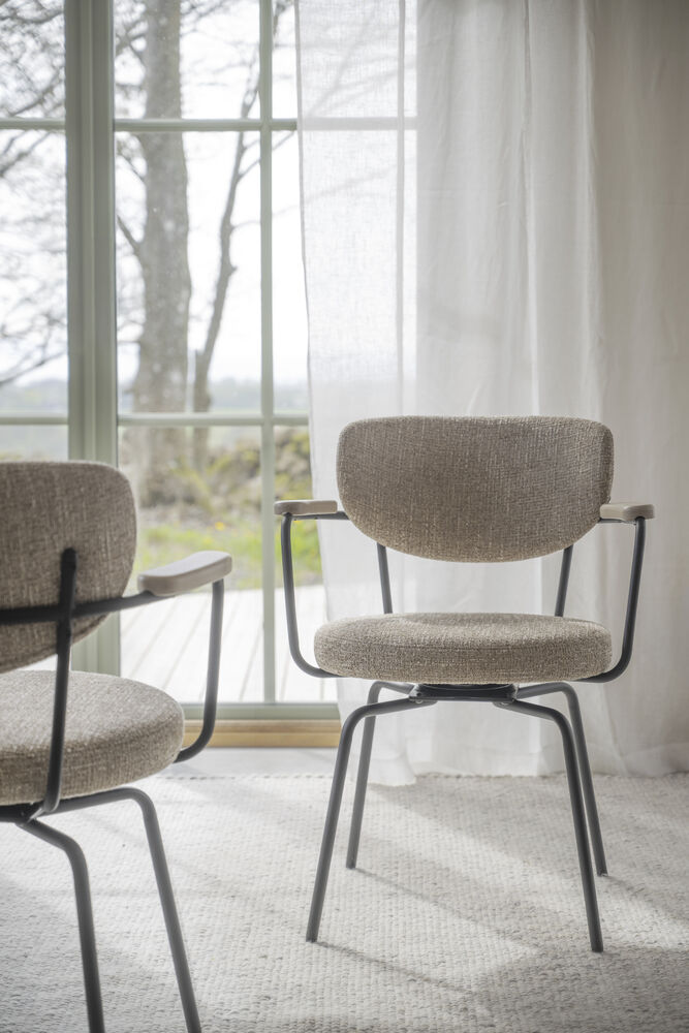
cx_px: 344
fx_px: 2009
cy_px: 516
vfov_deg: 28.8
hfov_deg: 19.5
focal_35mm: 70
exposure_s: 1/160
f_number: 4
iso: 100
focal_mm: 70
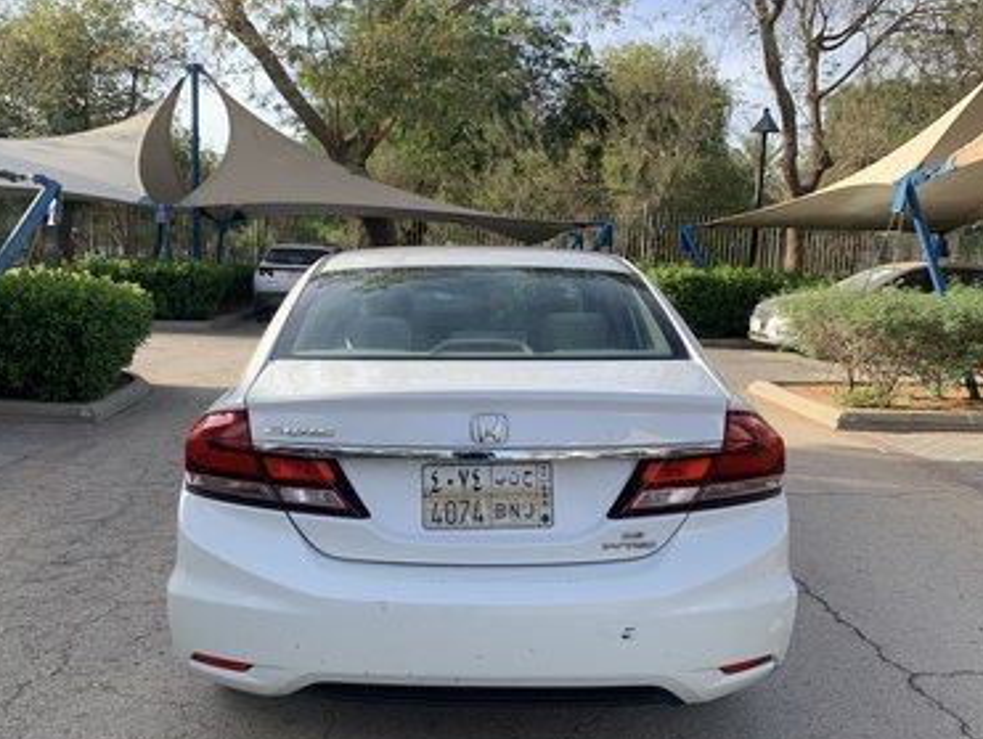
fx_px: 910
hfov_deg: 56.7
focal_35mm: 32
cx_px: 460
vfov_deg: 44.1
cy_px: 425
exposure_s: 1/711
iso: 25
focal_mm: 4.25
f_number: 1.8
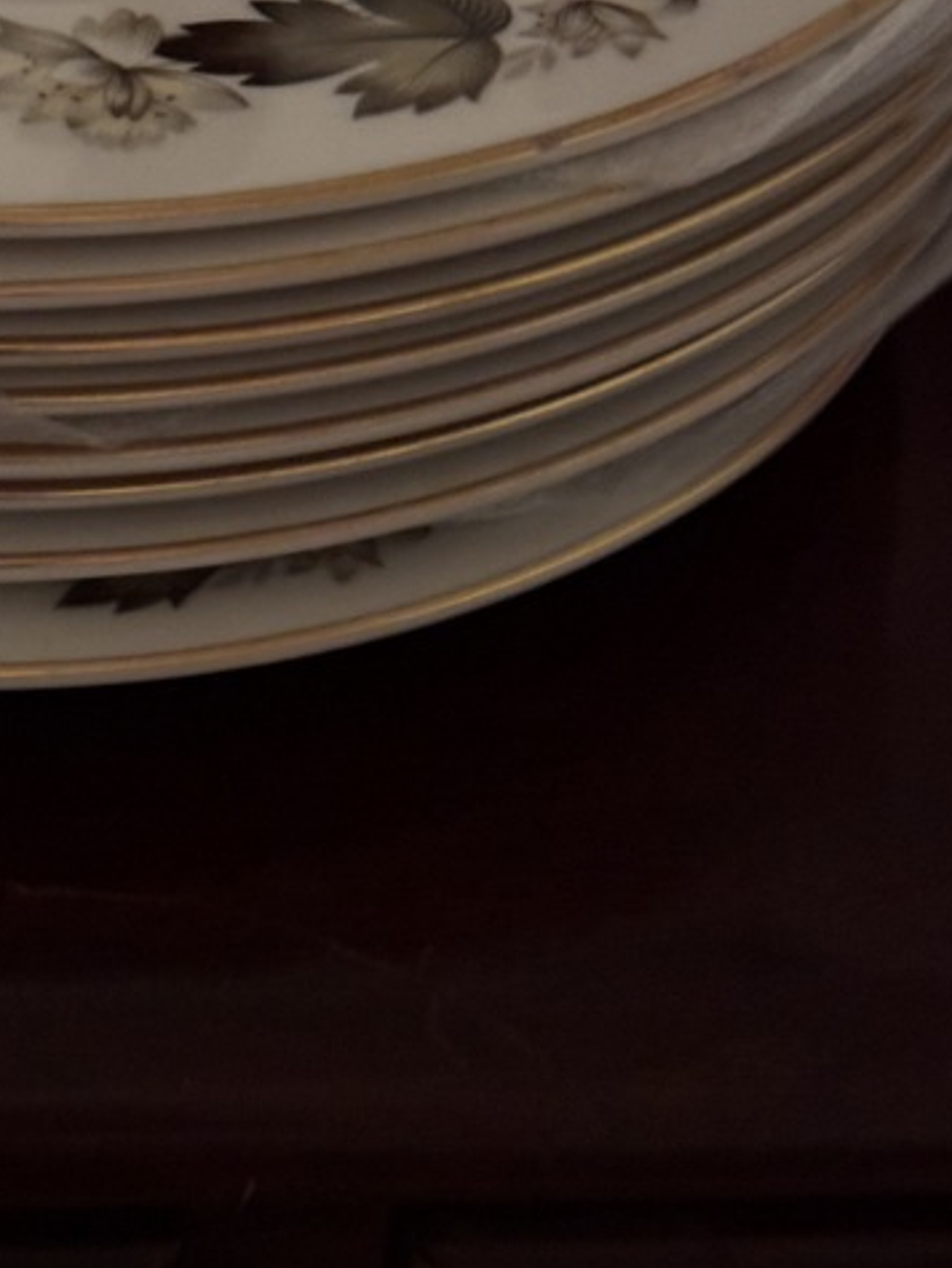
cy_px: 350
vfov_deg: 23.9
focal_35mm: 81
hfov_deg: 18.1
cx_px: 187
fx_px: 2968
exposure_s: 1/20
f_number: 1.78
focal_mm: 6.76
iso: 800
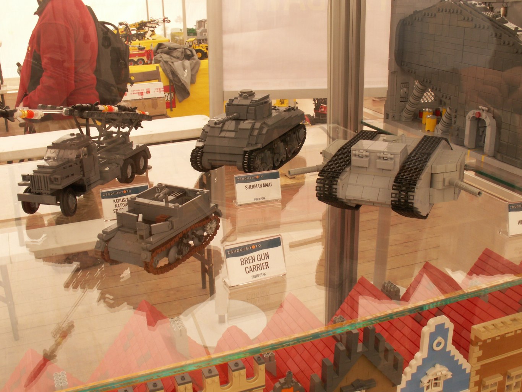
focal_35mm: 40
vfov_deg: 36.0
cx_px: 261
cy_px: 196
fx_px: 603
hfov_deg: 46.8
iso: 50
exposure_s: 1/20
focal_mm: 6.63
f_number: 7.1
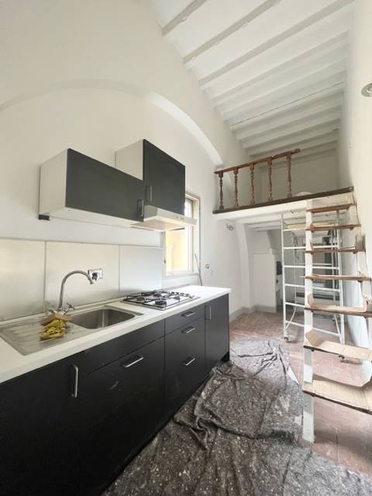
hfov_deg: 89.9
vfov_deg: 106.2
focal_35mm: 13
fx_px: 186
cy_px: 248
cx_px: 186
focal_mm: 1.57
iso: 200
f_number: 1.8
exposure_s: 1/99
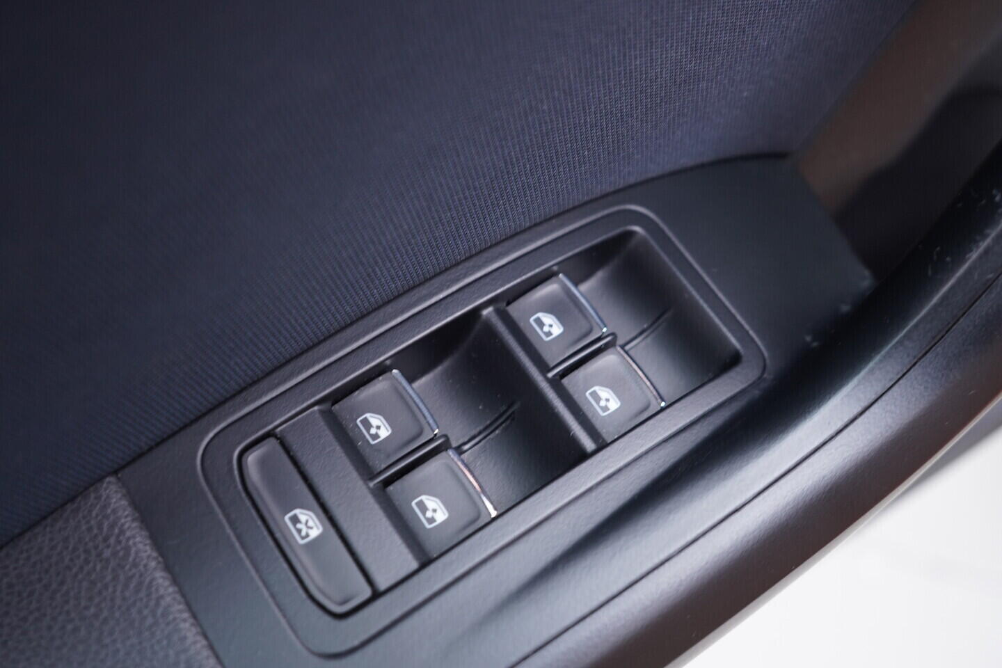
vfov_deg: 36.9
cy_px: 334
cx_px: 501
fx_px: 1002
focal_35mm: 36
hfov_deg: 53.1
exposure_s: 1/40
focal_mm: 24
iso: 400
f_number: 2.8
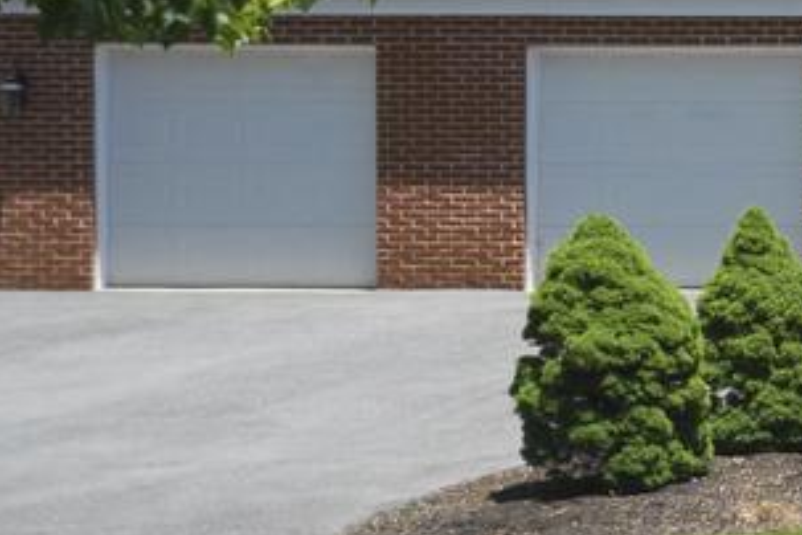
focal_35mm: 189
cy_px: 21
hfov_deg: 8.7
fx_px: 4210
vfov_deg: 7.2
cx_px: 2536
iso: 100
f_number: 5.6
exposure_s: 1/100
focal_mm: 10.26
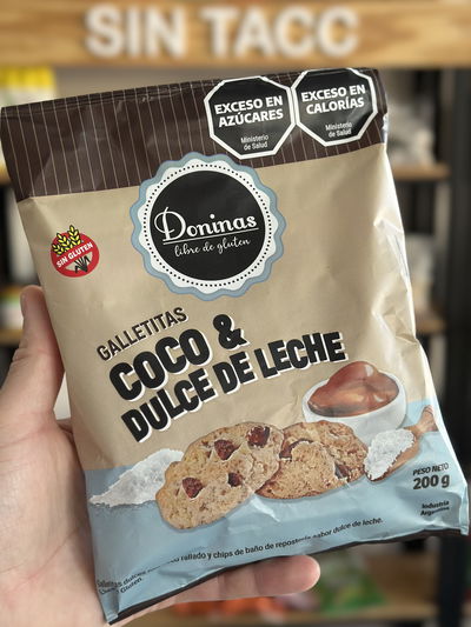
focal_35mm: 48
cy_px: 314
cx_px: 236
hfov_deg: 30.3
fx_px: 870
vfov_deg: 39.6
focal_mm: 6.86
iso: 125
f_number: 1.78
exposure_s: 1/82
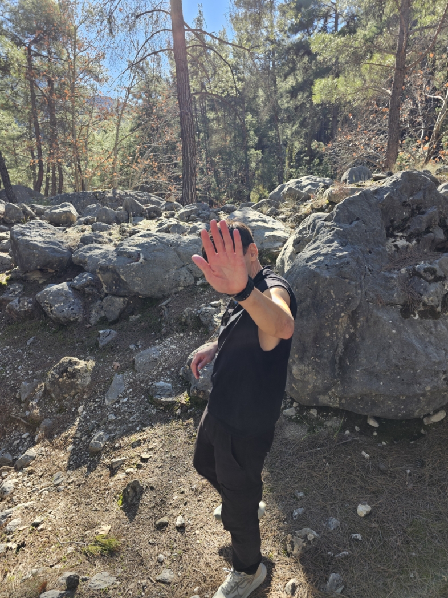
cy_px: 299
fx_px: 397
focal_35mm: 23
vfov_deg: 73.9
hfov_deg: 58.9
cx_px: 224
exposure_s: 1/115
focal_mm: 6.3
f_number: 1.7
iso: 10
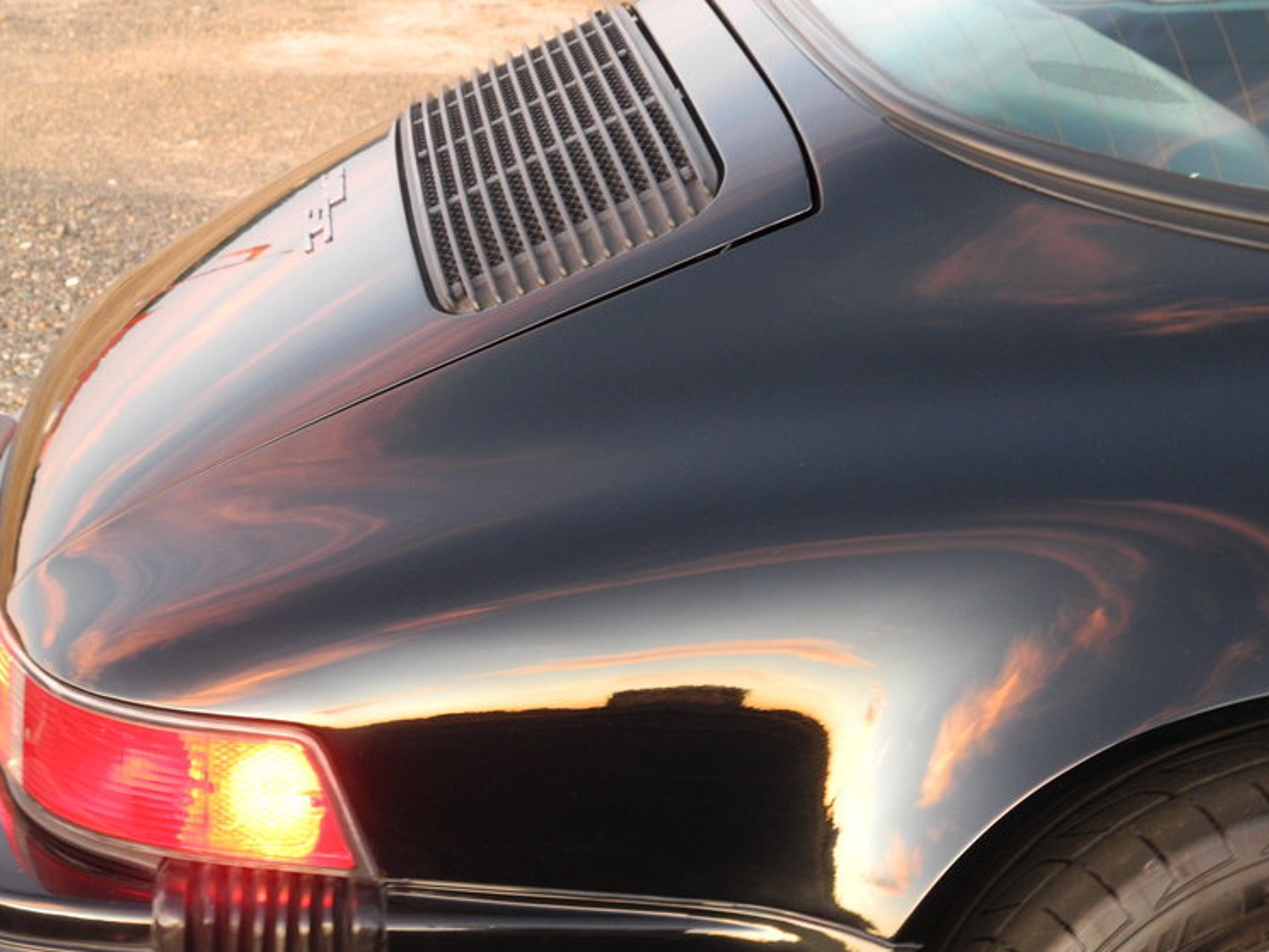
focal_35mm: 97
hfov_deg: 20.2
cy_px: 479
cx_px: 626
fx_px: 3556
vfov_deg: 15.2
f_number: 4.5
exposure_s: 1/6.8
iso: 400
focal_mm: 20.1
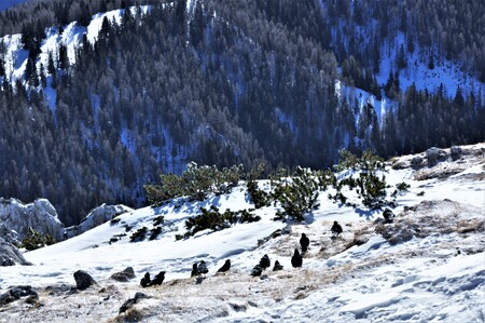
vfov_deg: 9.3
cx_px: 242
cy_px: 162
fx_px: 1978
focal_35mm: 147
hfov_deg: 14.0
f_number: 18
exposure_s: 1/200
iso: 200
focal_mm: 98
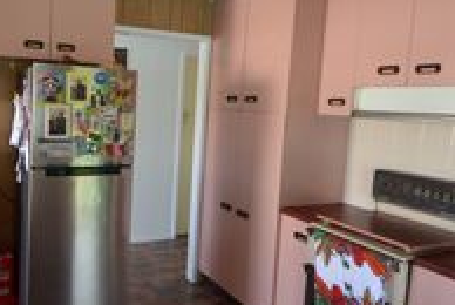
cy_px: 137
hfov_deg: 59.9
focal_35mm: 29
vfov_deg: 45.0
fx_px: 367
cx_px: 110
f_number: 4.5
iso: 640
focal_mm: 8
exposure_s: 1/60
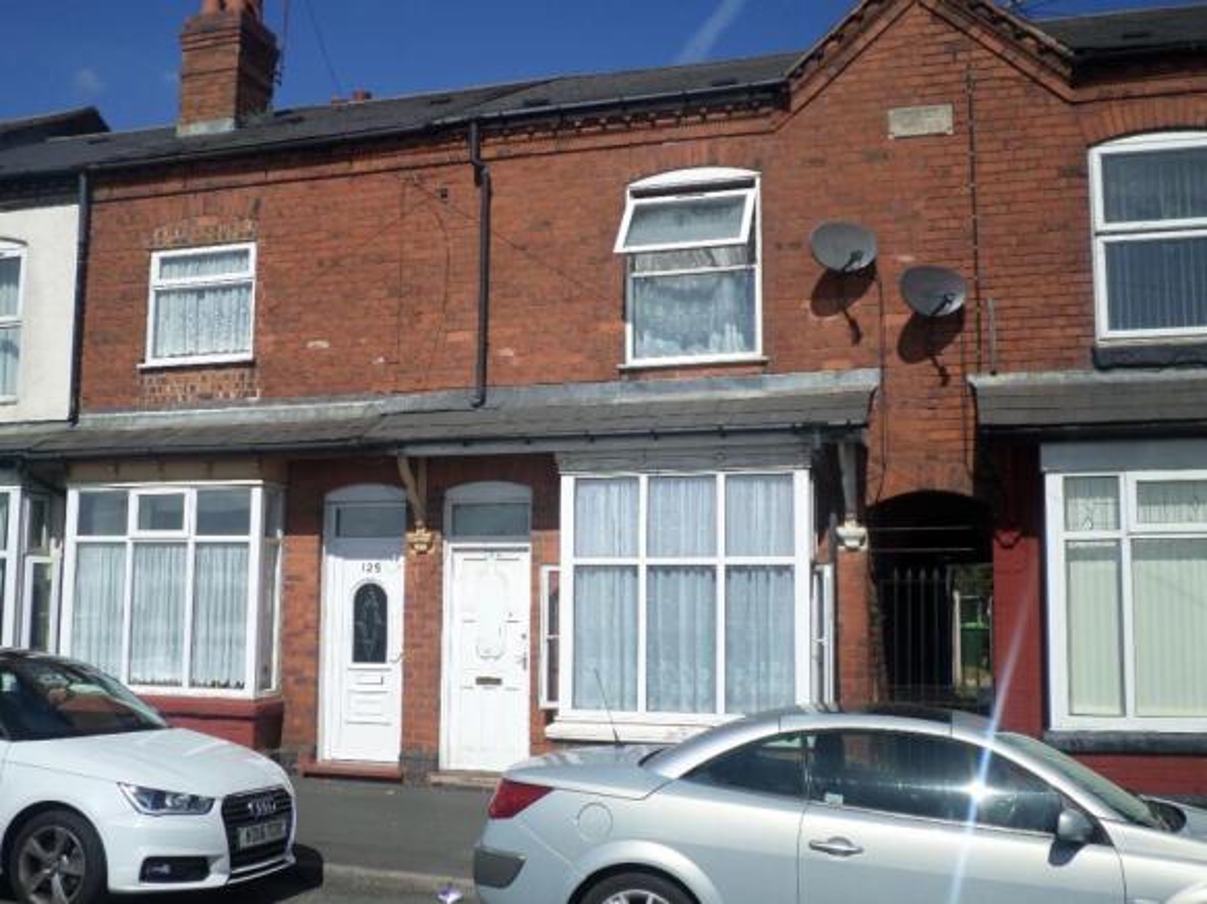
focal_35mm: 36
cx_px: 604
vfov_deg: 39.6
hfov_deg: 51.4
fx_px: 1255
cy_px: 452
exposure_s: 1/1500
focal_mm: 6.5
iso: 80
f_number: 3
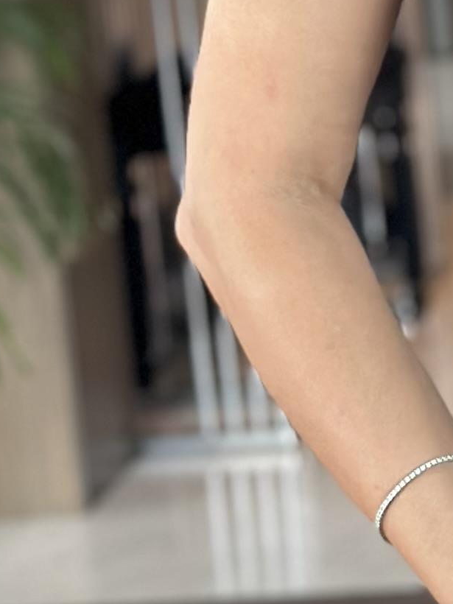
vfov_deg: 8.3
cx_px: 799
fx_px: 4118
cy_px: -114
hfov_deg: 6.2
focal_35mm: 236
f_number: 1.78
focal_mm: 6.86
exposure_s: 1/60
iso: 250
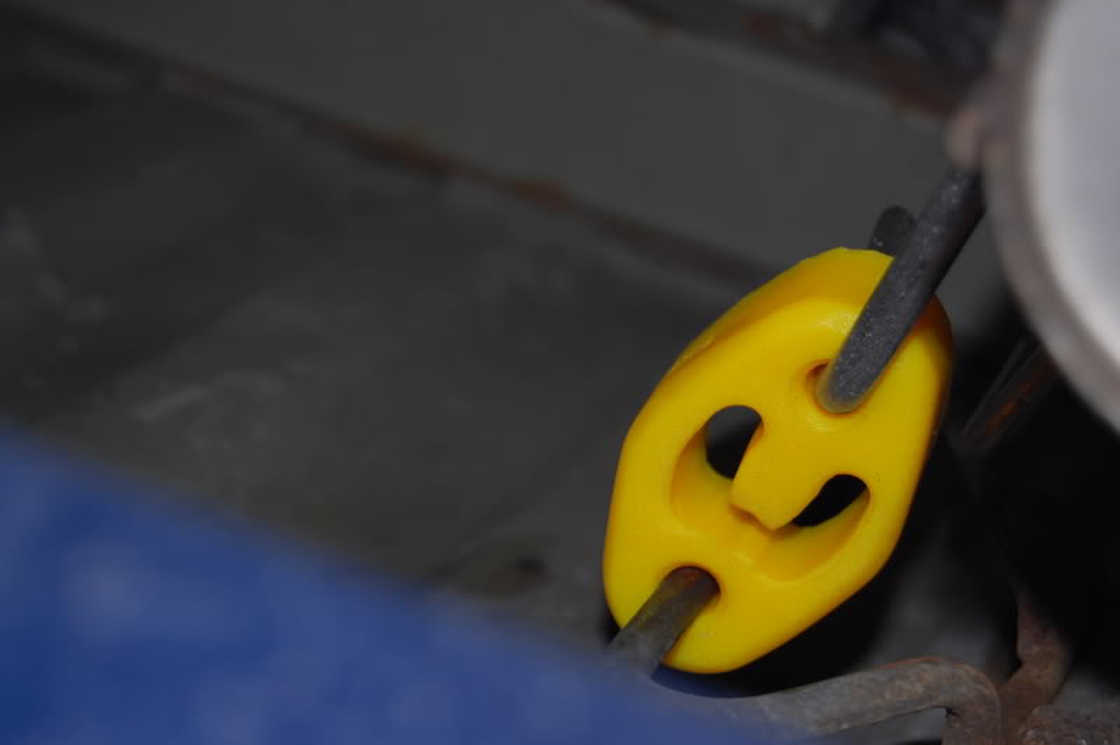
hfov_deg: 24.6
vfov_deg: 16.5
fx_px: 2564
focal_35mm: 82
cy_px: 372
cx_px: 560
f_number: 5.6
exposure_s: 1/60
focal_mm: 55
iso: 400
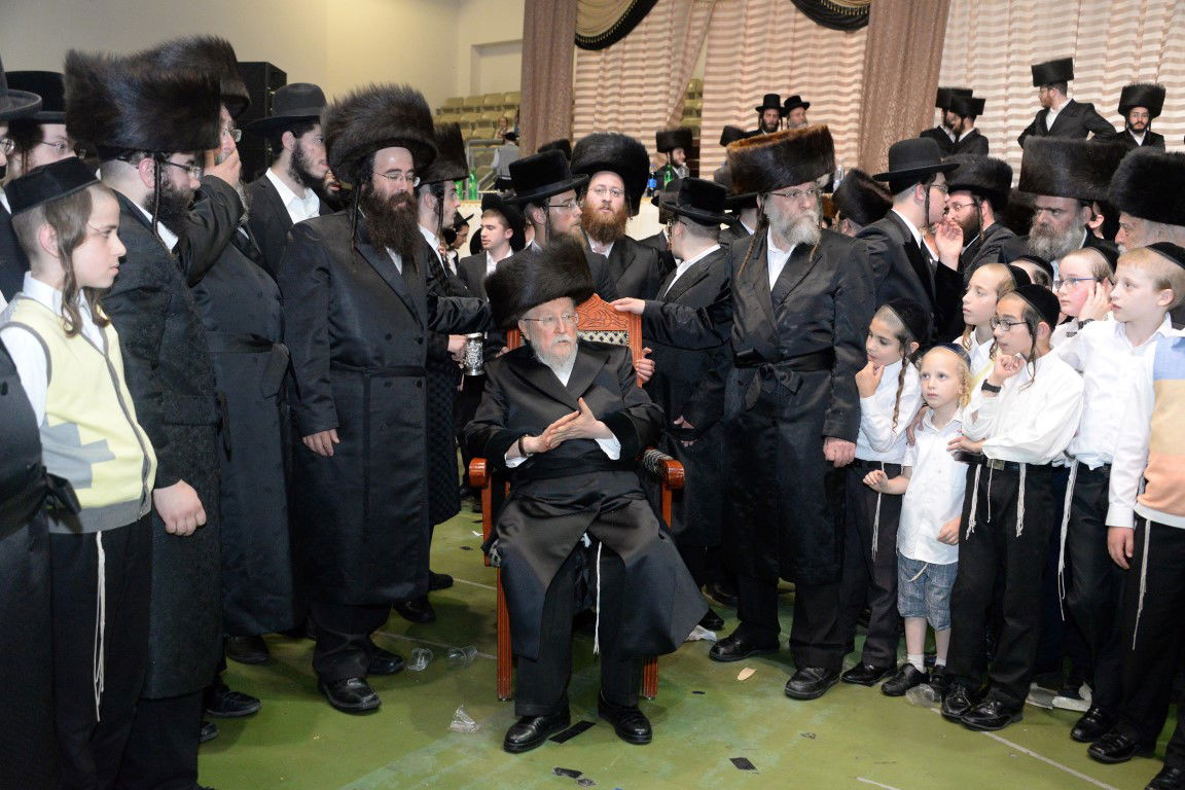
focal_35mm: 35
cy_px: 395
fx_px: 1152
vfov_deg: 37.9
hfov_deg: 54.4
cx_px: 592
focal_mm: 35
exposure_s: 1/200
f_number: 5.6
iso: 5000
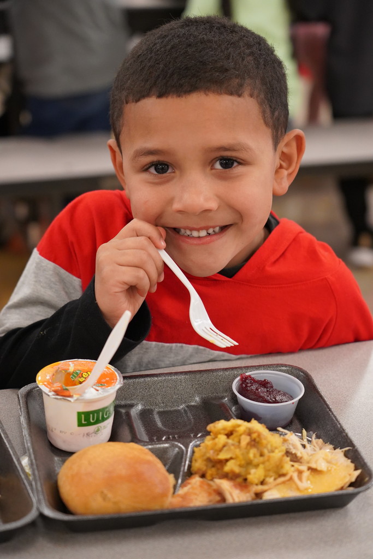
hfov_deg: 18.7
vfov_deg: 27.7
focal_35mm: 73
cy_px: 280
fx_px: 1134
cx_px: 186
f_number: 4
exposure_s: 1/160
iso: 5000
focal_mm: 73
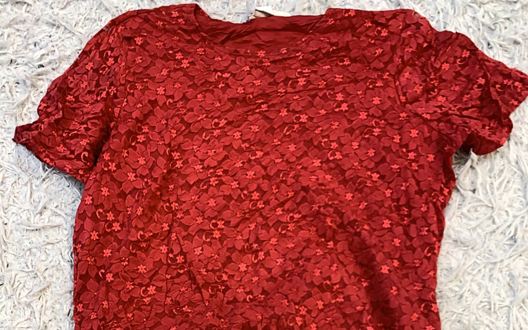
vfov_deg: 32.7
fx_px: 533
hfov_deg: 52.7
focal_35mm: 37
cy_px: 297
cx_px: 263
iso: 80
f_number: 1.8
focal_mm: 4.25
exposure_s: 1/100
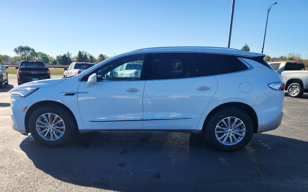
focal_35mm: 27
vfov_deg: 45.4
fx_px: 227
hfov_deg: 68.3
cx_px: 141
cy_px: 127
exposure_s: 1/1242
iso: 20
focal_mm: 5.4
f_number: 1.8
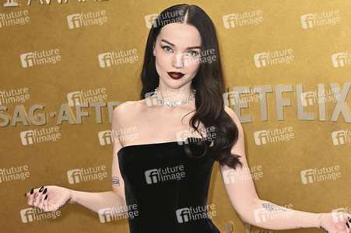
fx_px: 828
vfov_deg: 16.0
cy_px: 116
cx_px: 176
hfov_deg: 23.9
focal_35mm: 85
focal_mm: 57
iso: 2500
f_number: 5
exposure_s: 1/320
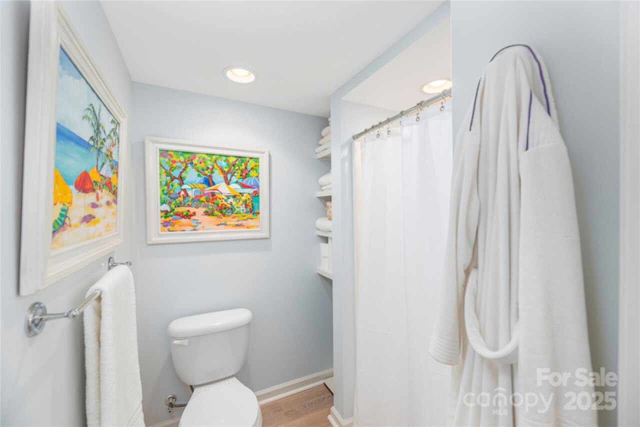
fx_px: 249
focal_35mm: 14
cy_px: 214
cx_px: 320
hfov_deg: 104.2
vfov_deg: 81.2
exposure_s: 1/100
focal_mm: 14
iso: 125
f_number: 7.1
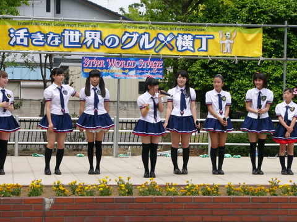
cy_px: 111
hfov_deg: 19.3
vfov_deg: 14.5
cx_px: 148
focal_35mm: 102
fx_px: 875
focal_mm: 17
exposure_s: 1/400
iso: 50
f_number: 4
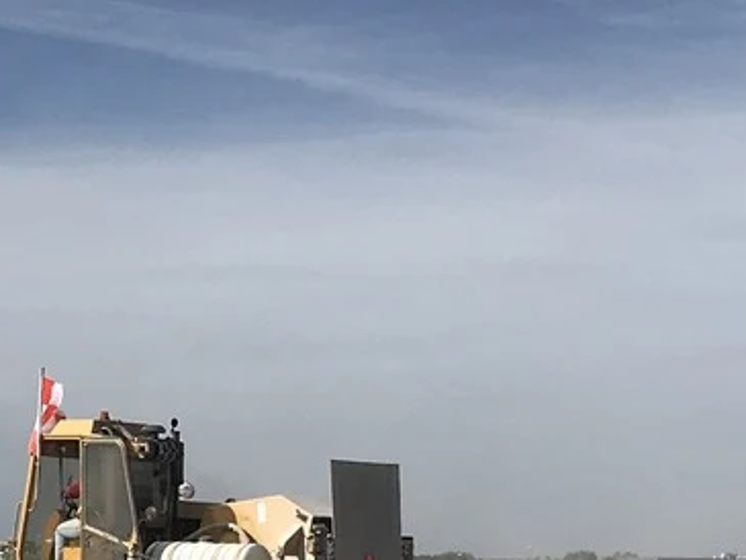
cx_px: 560
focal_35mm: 115
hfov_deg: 17.0
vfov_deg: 11.7
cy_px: 1084
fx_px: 2479
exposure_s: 1/5319
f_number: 1.8
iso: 20
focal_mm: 3.99
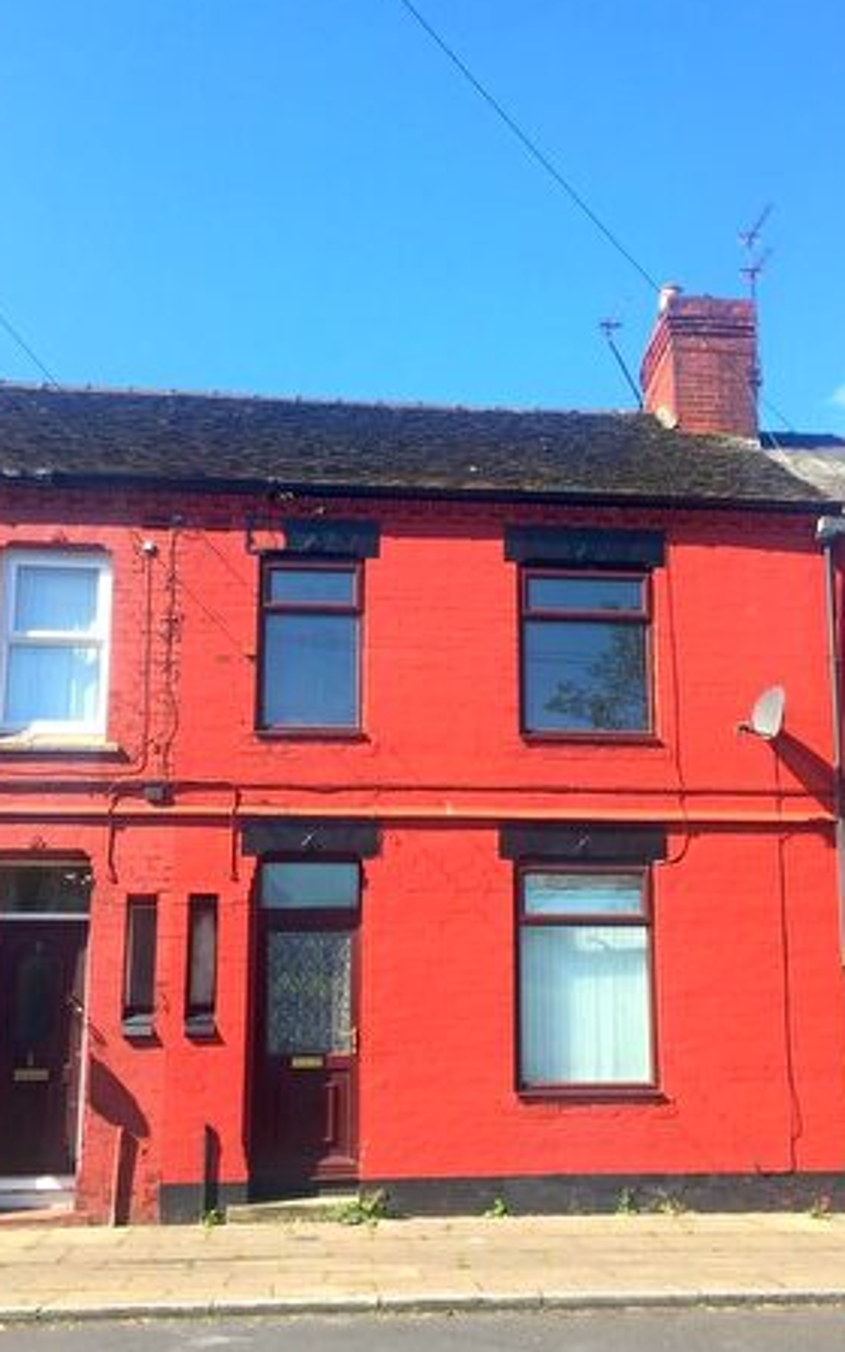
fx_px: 1326
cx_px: 510
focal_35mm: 36
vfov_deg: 53.8
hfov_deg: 35.2
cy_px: 771
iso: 32
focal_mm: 4.15
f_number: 2.2
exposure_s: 1/732
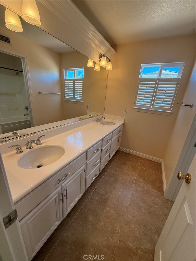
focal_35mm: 14
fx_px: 106
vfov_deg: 102.1
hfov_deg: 85.7
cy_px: 130
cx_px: 98
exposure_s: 1/120
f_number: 2.2
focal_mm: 2.22
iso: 160
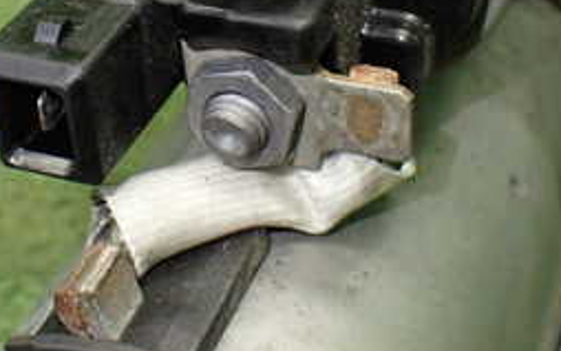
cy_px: 9
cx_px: 214
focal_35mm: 75
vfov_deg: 17.1
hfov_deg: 27.4
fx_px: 1147
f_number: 2.3
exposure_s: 1/125
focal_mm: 5.4
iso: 640
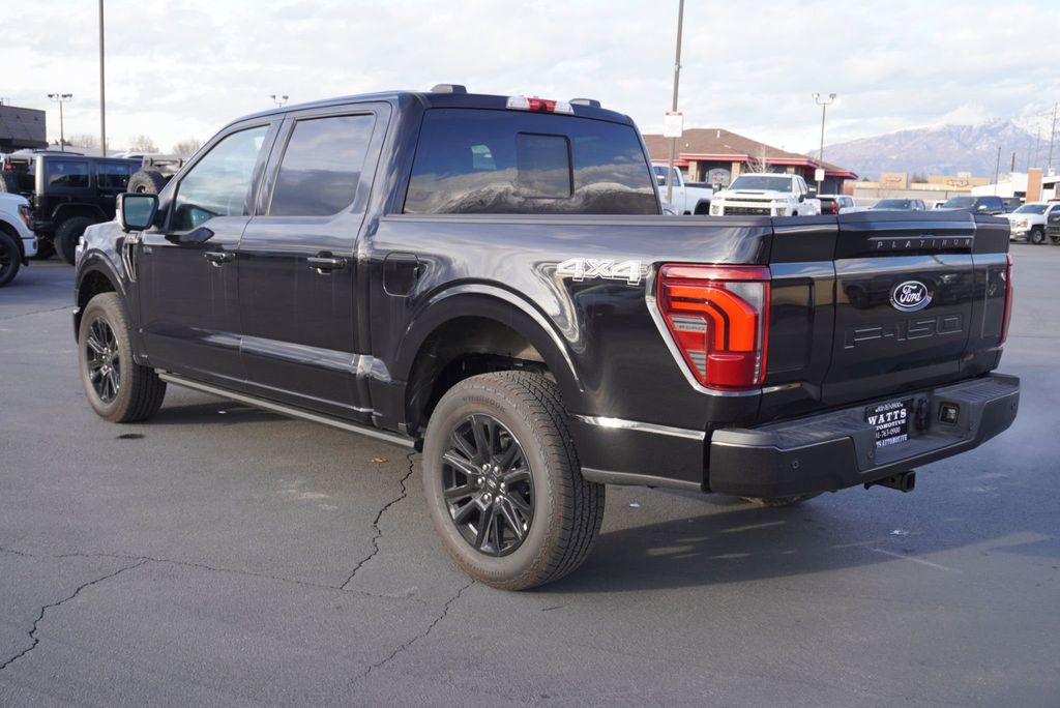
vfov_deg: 36.9
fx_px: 1061
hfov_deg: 53.1
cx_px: 530
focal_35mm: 36
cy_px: 354
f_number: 5
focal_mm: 24
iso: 100
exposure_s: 1/100
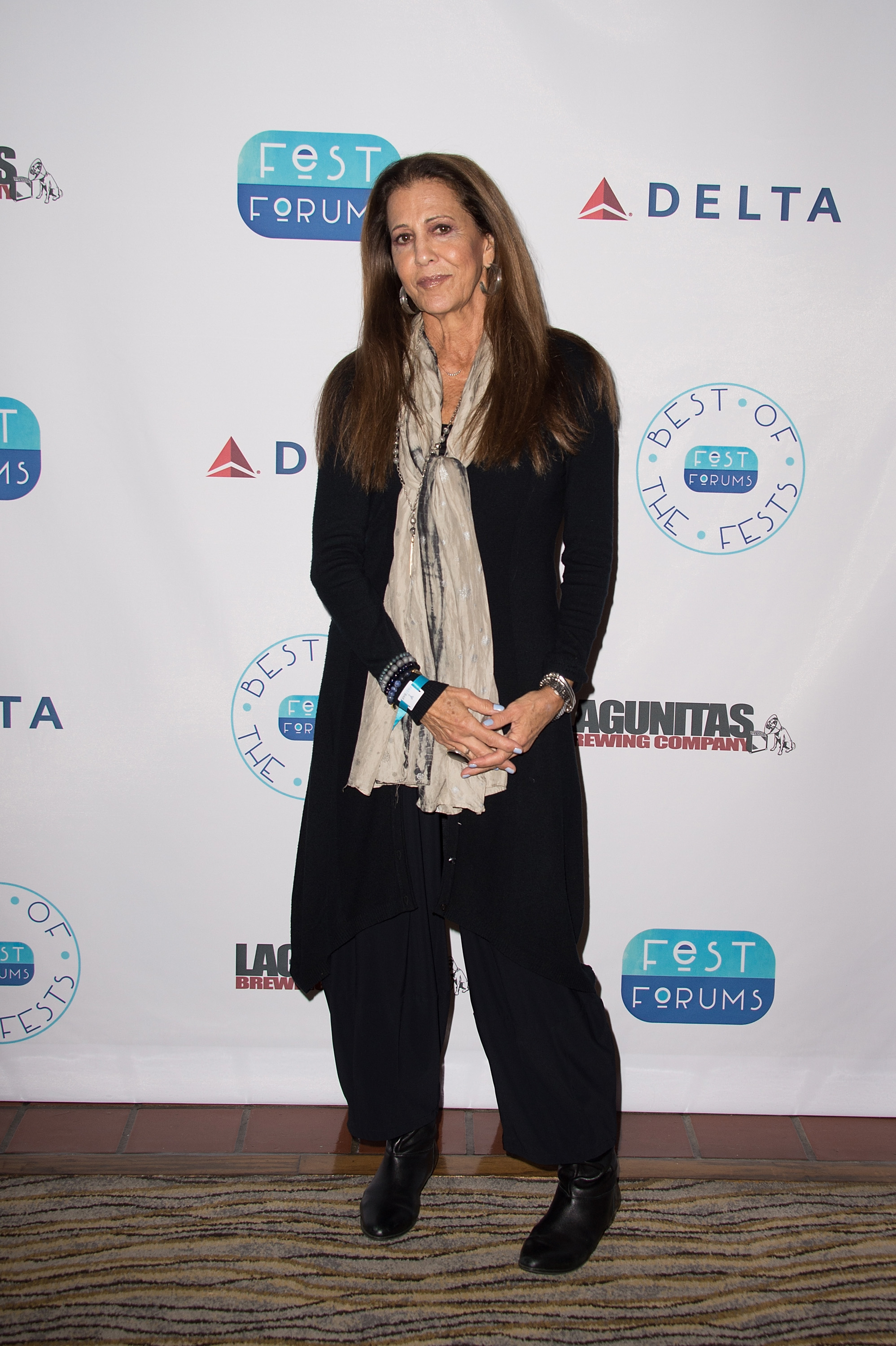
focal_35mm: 36
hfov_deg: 36.8
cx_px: 448
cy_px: 673
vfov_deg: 53.2
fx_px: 1345
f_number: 5.6
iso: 400
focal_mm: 36
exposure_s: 1/200
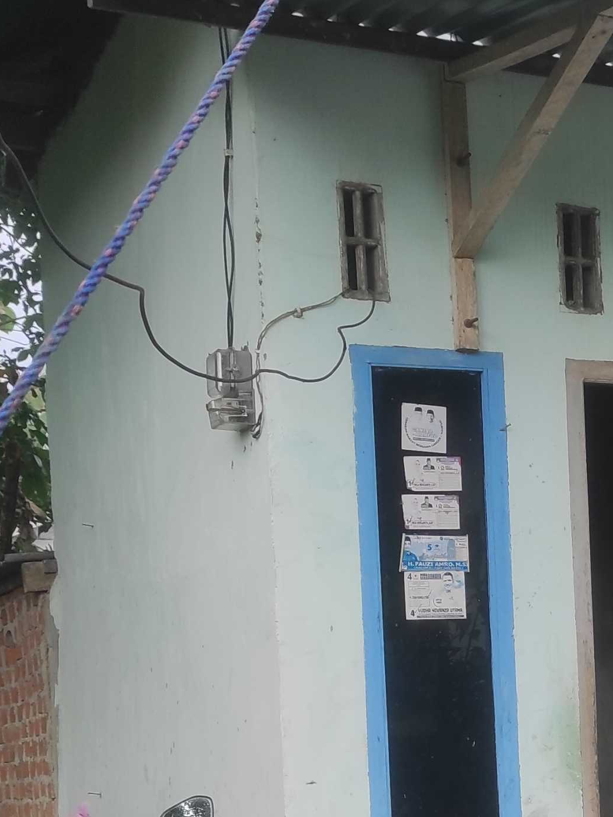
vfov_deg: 26.3
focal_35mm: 72
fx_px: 1700
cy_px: 715
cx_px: 748
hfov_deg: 19.2
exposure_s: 1/833
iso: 100
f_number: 1.89
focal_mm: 5.43
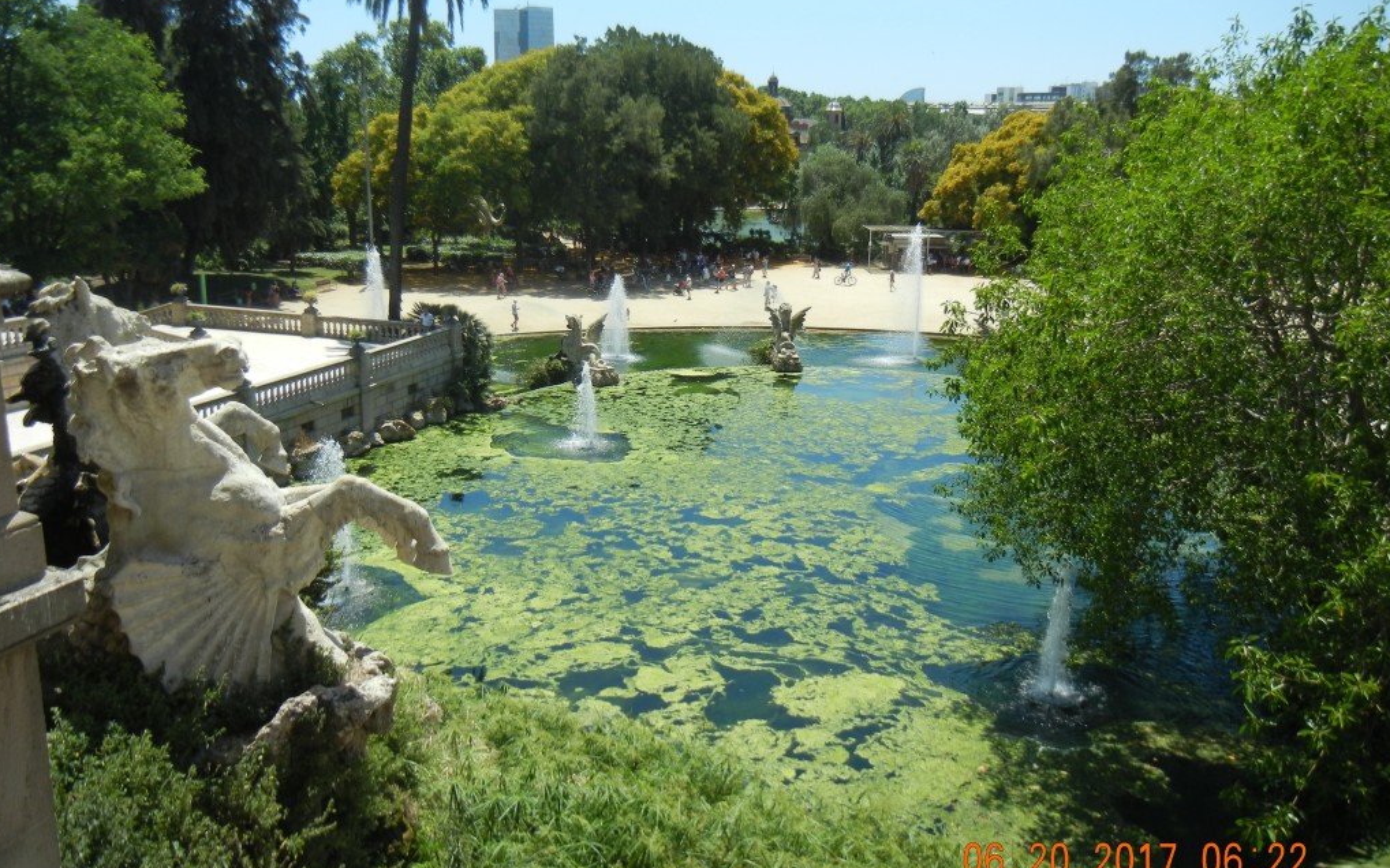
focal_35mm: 32
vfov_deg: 39.4
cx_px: 694
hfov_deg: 59.7
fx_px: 1212
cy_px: 445
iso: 160
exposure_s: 1/325
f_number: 7
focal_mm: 5.4
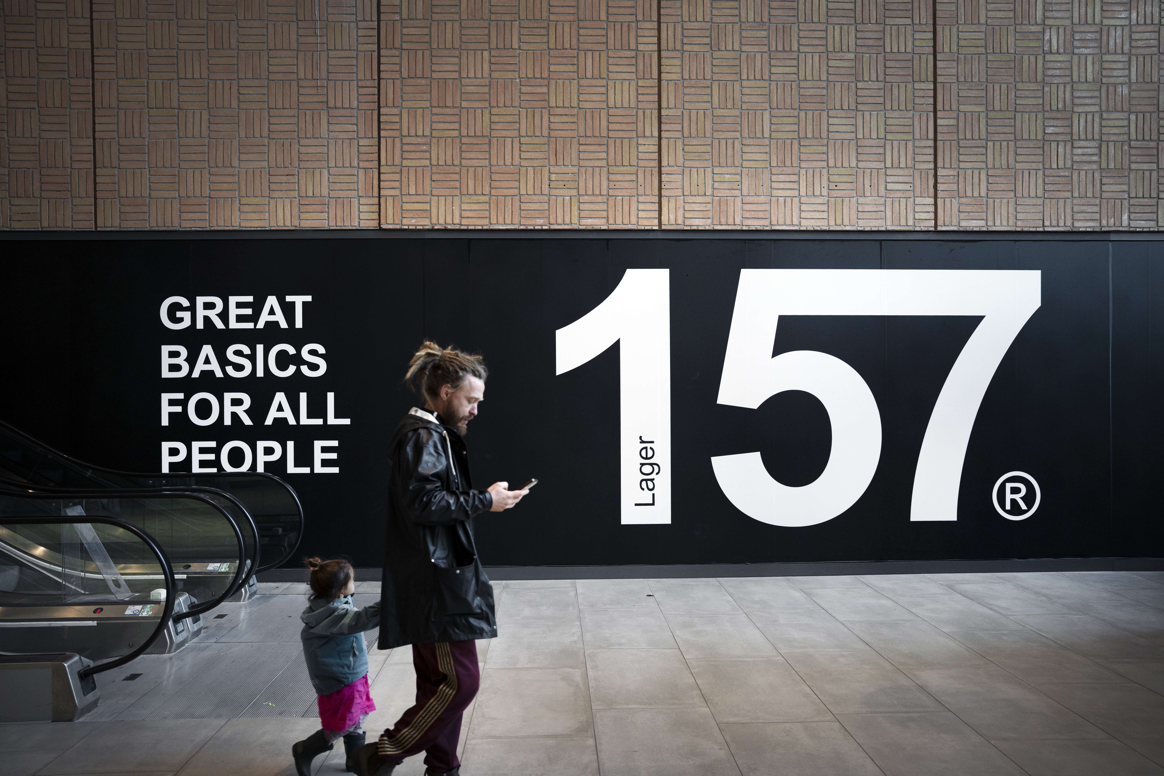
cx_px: 582
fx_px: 996
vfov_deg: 42.6
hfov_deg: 60.6
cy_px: 388
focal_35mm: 31
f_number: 3.2
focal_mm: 30.8
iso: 640
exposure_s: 1/320
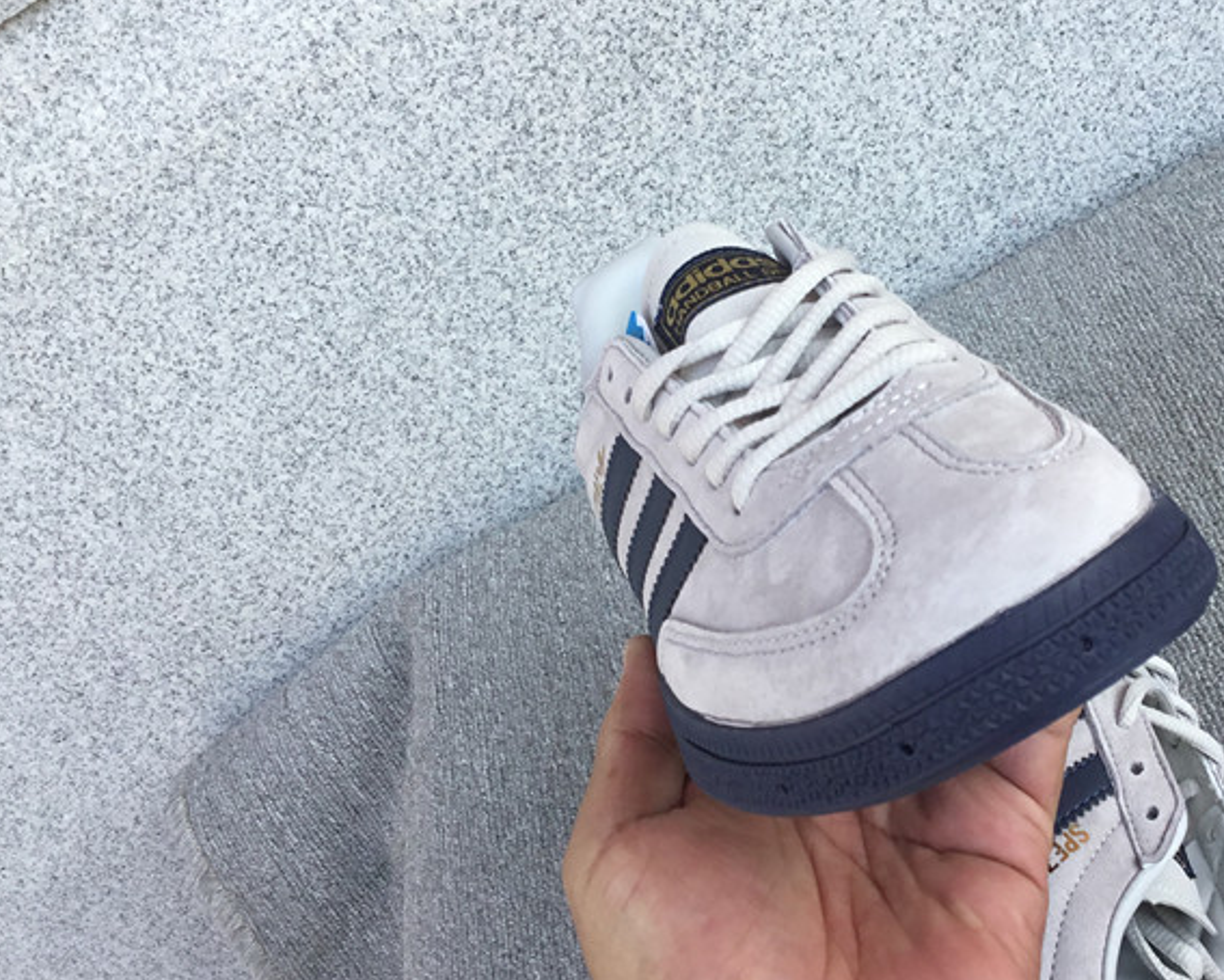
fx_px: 1739
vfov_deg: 31.4
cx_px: 788
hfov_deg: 38.4
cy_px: 418
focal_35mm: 48
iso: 25
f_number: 2.4
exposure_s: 1/310
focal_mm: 3.3
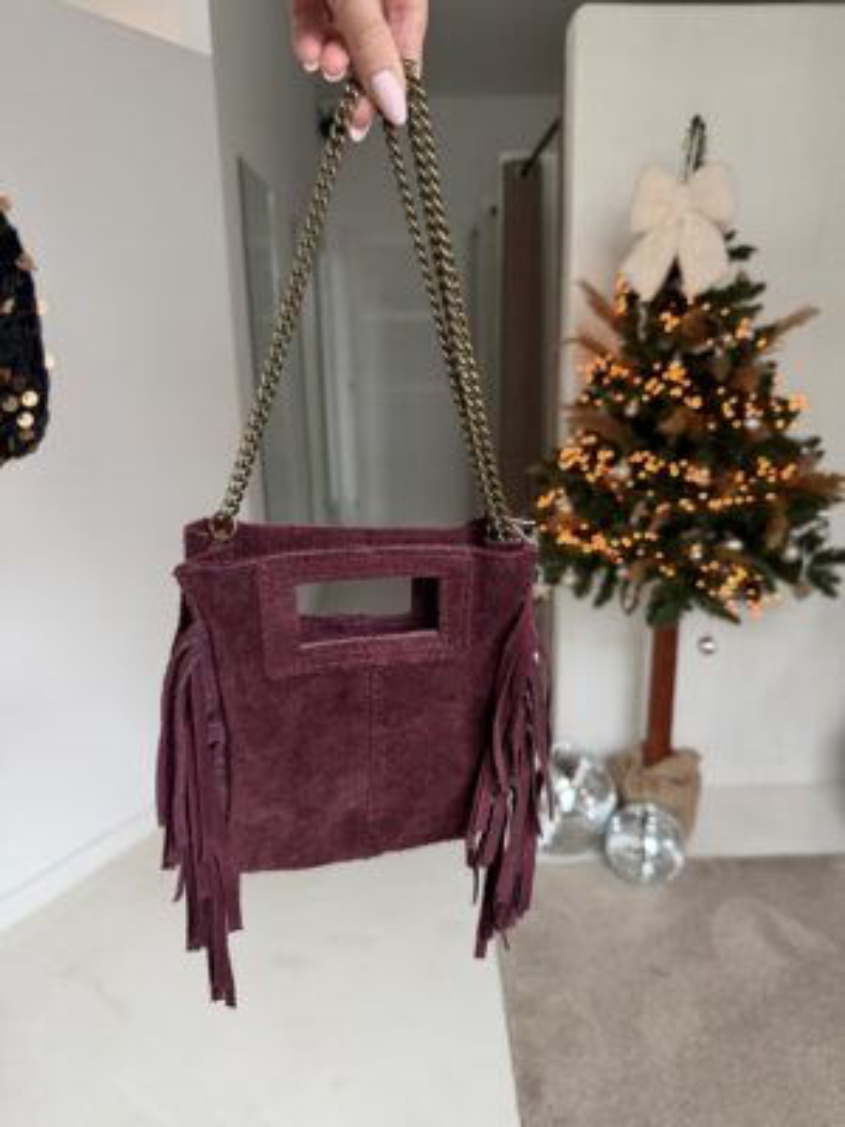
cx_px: 422
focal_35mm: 24
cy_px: 564
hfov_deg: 56.8
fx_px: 781
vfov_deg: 71.6
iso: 640
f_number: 1.78
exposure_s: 1/50
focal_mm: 6.76
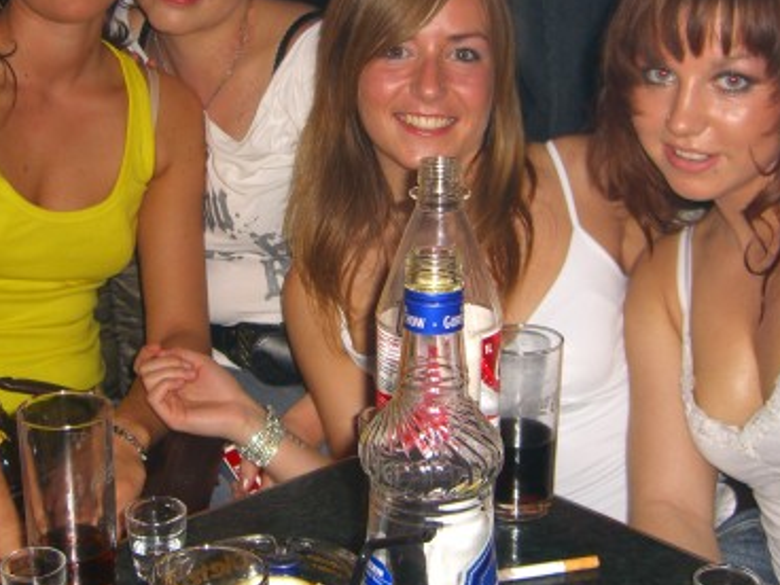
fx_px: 1397
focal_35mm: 62
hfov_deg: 31.1
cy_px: 180
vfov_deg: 23.5
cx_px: 329
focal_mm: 7.9
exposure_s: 1/60
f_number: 2.8
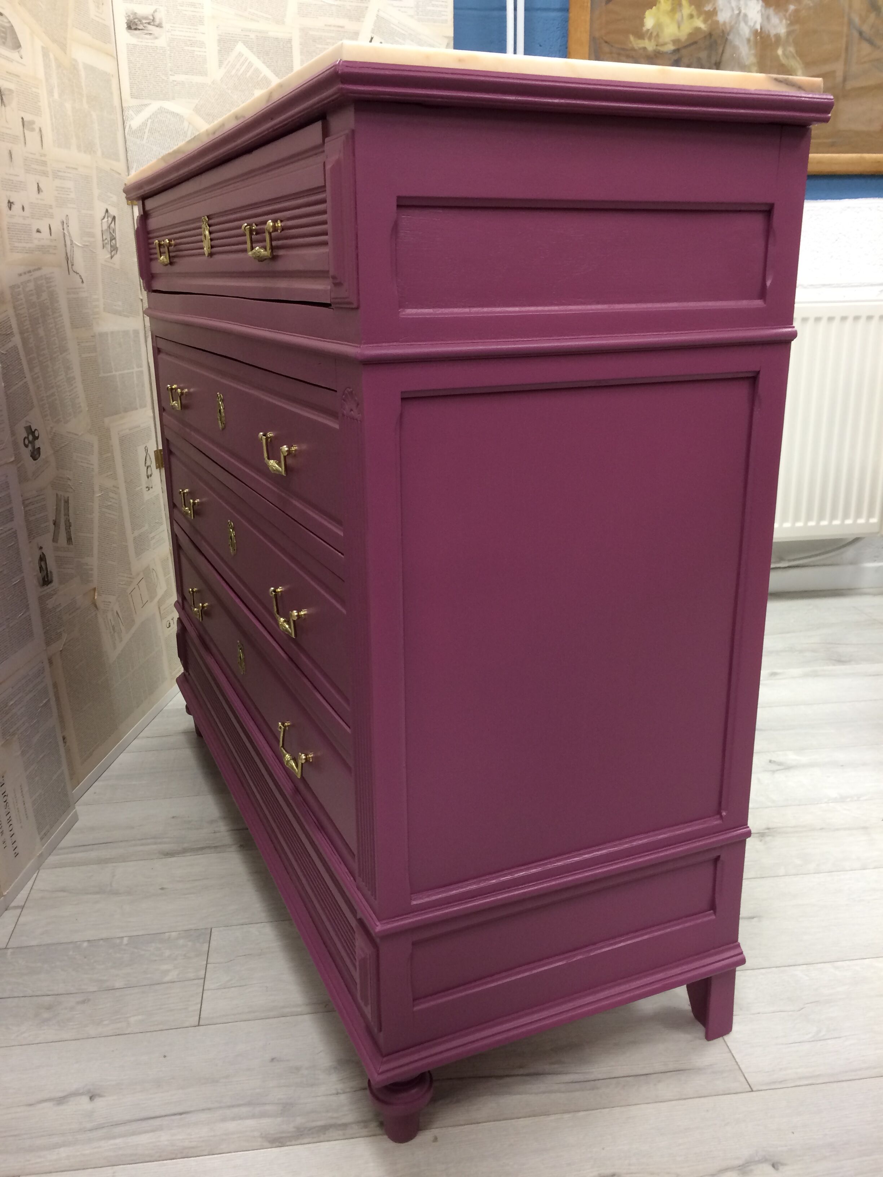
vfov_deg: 61.7
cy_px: 588
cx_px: 442
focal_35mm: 29
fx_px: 986
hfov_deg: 48.2
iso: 125
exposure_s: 1/33
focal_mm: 4.15
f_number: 2.2
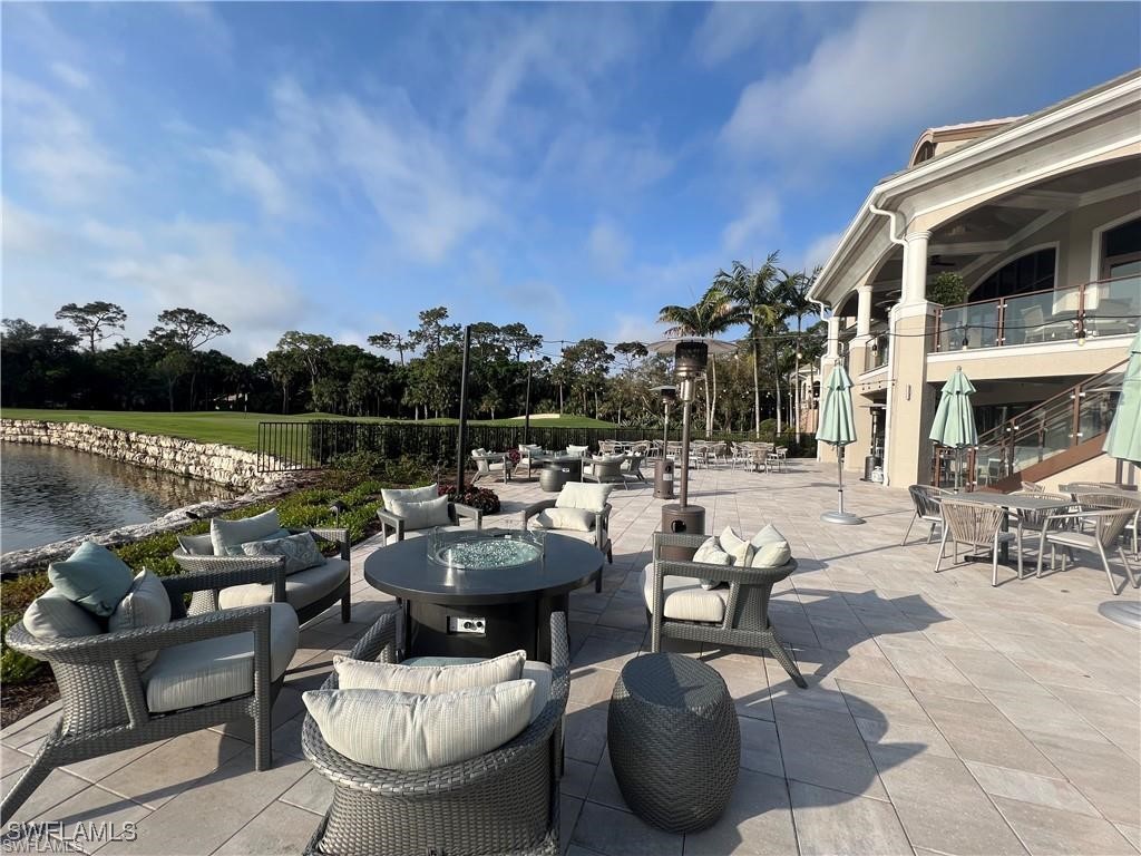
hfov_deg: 106.2
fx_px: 429
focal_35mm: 13
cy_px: 428
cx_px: 570
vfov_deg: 89.9
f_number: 1.8
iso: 32
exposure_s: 1/1277
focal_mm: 1.57
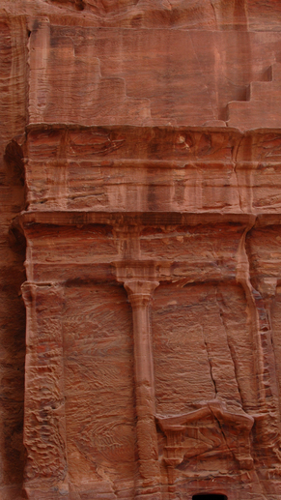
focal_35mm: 48
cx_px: 196
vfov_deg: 42.9
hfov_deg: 24.8
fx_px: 636
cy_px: 236
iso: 200
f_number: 9
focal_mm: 24
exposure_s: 1/125
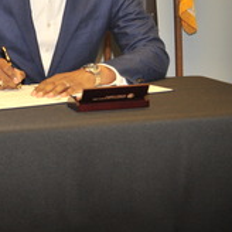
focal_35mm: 101
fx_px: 766
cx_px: -61
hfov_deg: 16.4
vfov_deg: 16.8
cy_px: -1
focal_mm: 35
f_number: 5.6
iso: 1600
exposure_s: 1/250
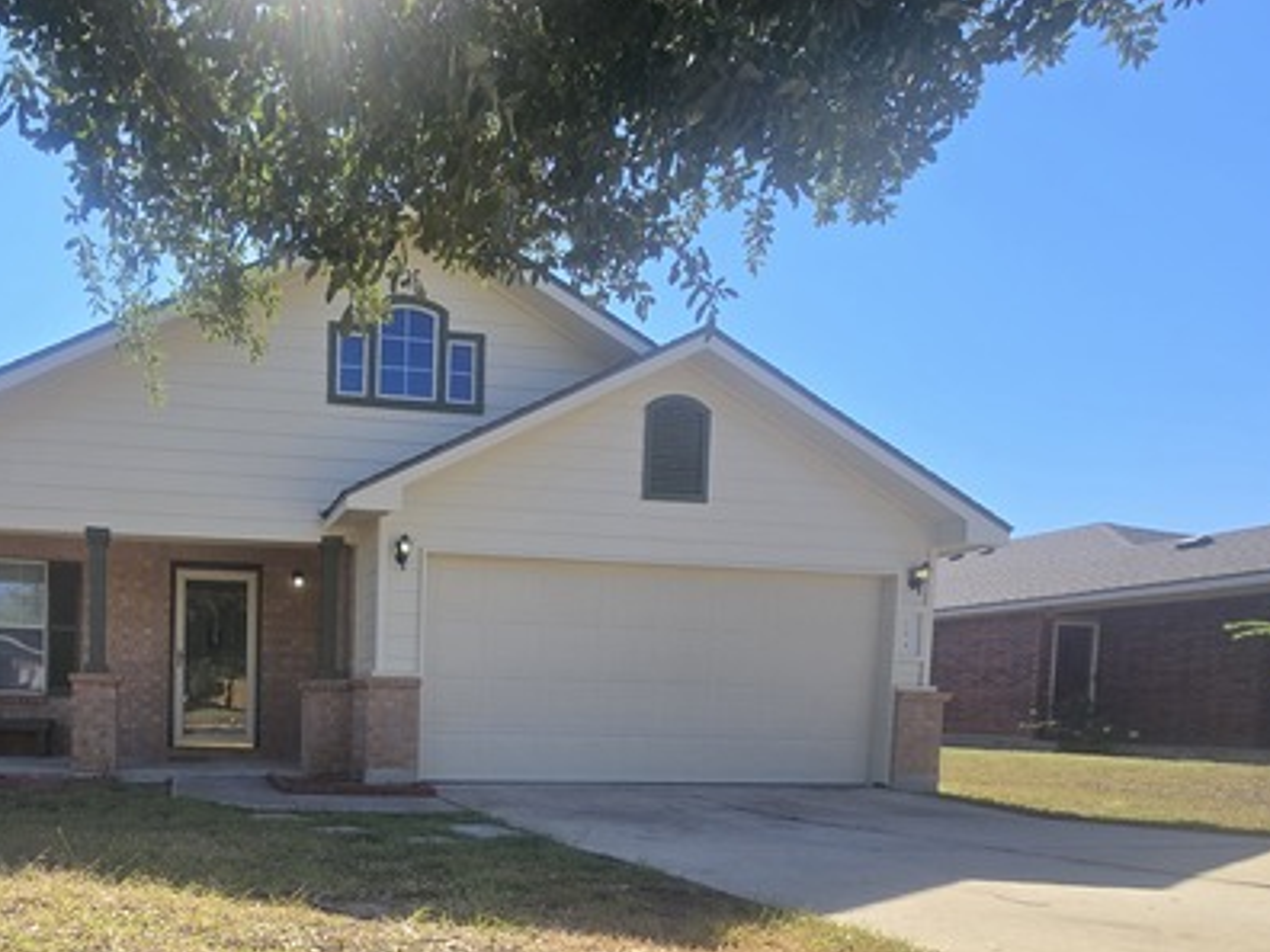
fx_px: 770
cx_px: 292
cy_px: 753
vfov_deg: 58.8
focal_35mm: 21
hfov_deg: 72.5
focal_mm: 2.2
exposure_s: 1/1804
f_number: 2.2
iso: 50
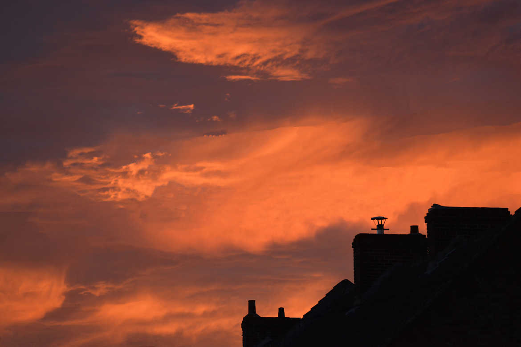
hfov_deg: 13.7
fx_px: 2171
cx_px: 260
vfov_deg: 9.1
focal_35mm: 150
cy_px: 174
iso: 800
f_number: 4
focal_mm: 100
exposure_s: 1/640
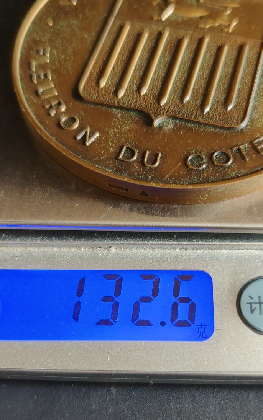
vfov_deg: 48.9
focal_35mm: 40
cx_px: 146
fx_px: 459
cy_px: 258
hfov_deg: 32.0
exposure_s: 1/100
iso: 400
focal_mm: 6.06
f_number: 1.6
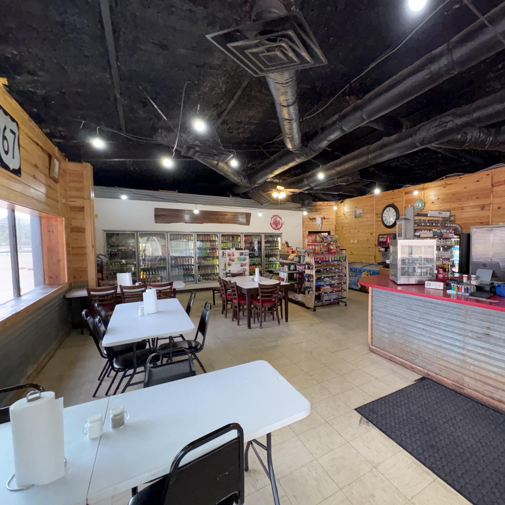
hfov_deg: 81.7
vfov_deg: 84.0
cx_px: 328
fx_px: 281
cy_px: 255
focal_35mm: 17
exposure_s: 1/60
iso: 500
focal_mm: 2.22
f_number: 2.2
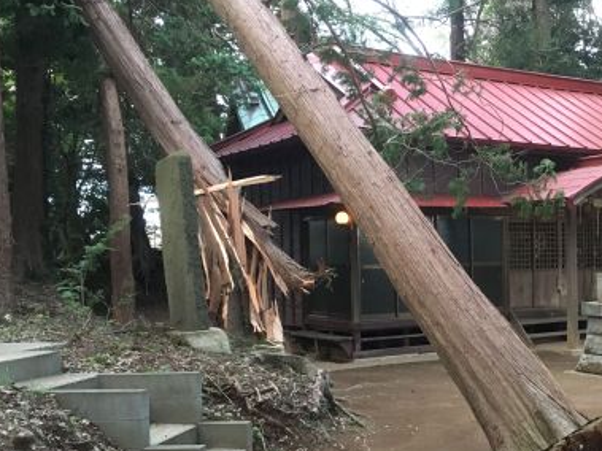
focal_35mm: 49
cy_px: 295
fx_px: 852
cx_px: 475
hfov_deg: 37.6
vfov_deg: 29.5
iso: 160
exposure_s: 1/30
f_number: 2.2
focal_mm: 4.15
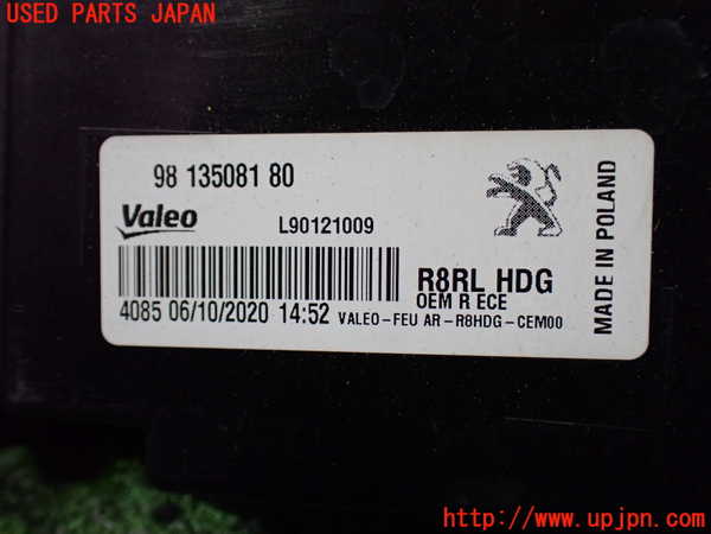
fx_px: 616
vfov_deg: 46.8
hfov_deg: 60.0
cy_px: 267
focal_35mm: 30
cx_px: 356
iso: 800
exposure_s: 1/100
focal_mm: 5.4
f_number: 2.3
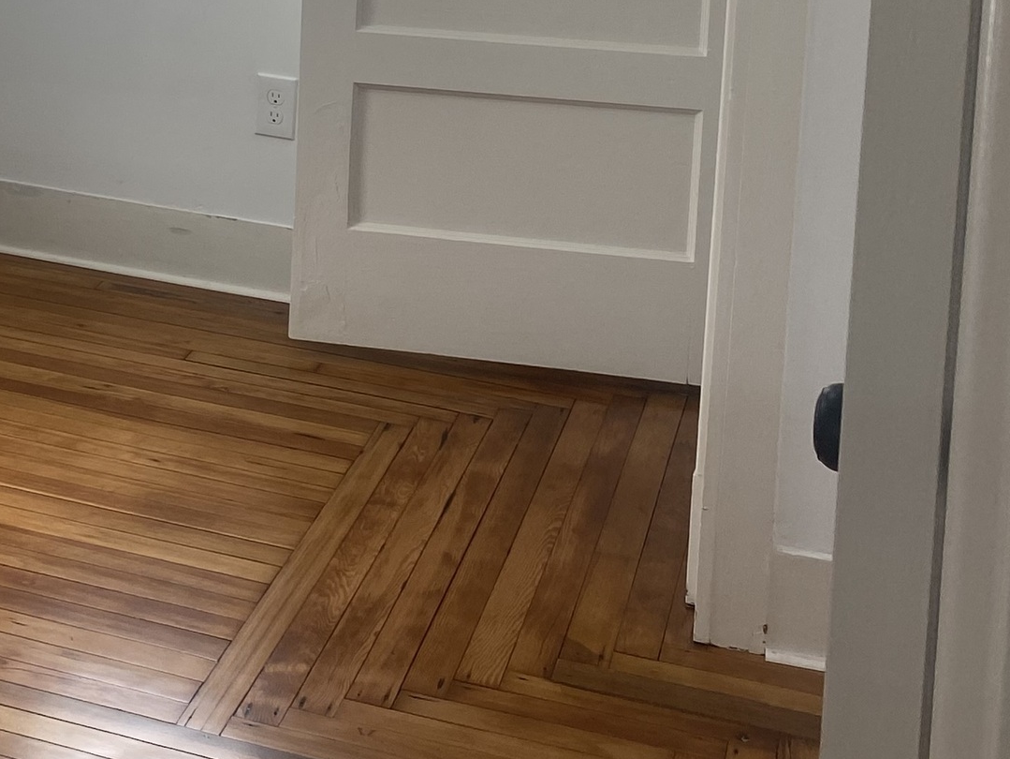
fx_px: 2160
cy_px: -215
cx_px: -106
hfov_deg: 24.5
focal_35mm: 74
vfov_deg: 18.6
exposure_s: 1/162
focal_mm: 4.25
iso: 32
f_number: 1.8
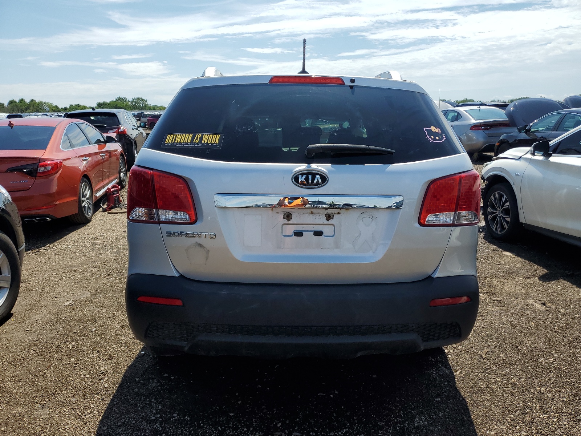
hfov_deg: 67.3
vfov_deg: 53.1
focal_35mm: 26
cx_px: 290
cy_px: 218
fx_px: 436
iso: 50
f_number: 1.5
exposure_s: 1/5000
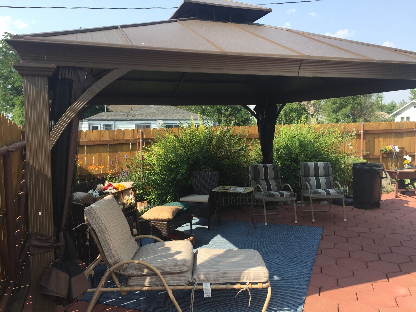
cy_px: 156
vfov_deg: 48.2
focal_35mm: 29
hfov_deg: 61.7
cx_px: 208
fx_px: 349
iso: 32
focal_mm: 4.15
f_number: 2.2
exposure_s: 1/775
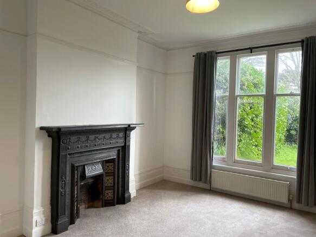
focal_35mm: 26
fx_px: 237
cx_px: 158
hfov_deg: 67.3
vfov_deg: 53.0
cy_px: 118
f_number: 1.6
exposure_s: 1/121
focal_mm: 4.2
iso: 100
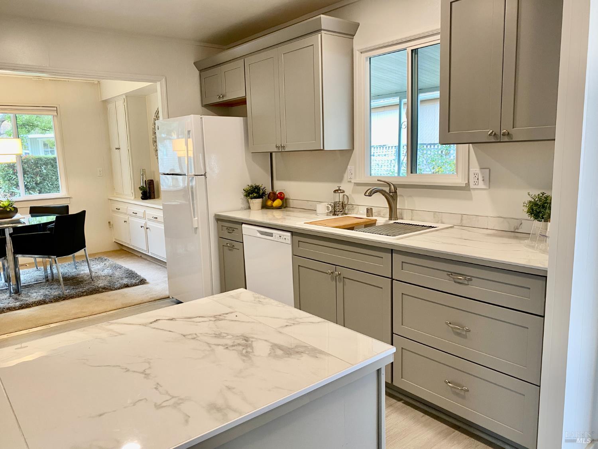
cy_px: 224
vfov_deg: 53.1
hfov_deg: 67.3
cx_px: 299
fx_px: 449
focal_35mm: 26
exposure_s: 1/60
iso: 125
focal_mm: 4.25
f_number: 1.8
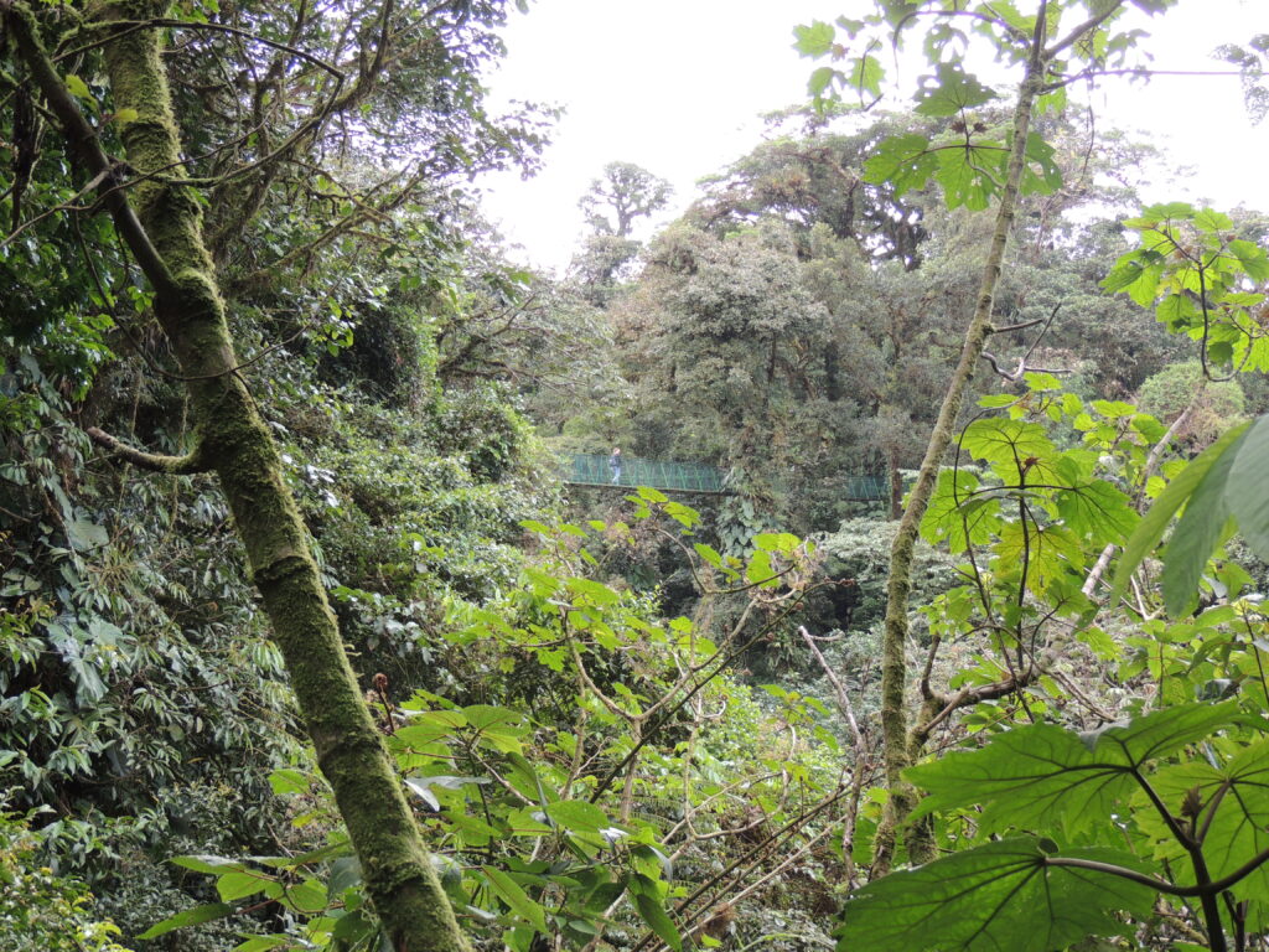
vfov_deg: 29.1
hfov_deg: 38.2
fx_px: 1833
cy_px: 476
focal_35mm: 50
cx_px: 634
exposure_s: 1/60
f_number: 3.6
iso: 100
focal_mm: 8.9
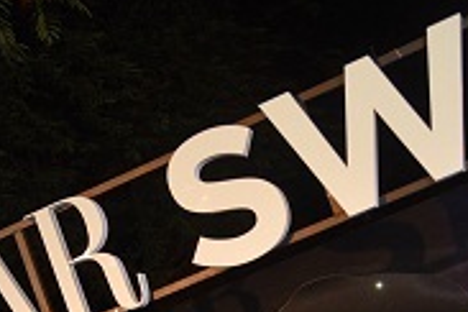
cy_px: 426
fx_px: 1326
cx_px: 141
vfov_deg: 12.9
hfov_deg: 19.9
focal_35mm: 102
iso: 500
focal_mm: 34
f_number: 4
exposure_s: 1/250
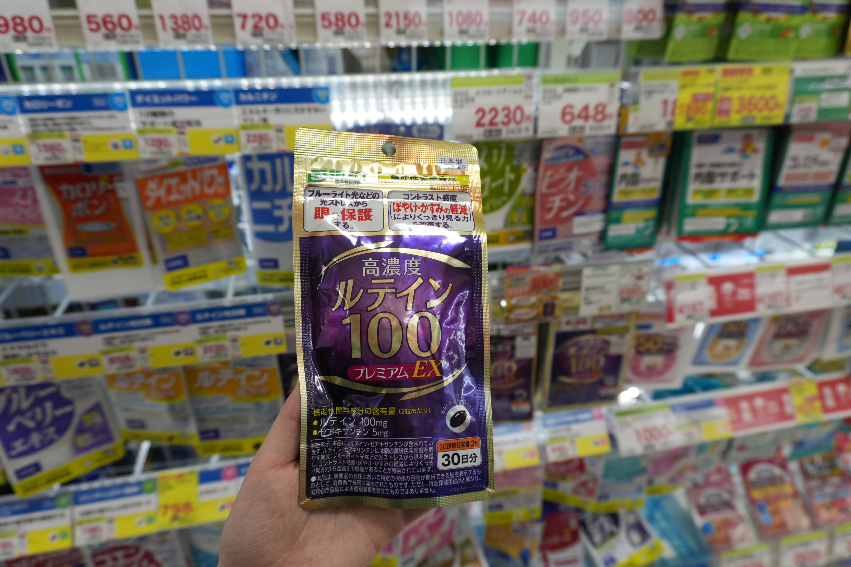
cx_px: 426
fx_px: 567
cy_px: 284
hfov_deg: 73.7
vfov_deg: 53.1
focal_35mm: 24
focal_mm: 16
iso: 100
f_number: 4
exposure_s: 1/60
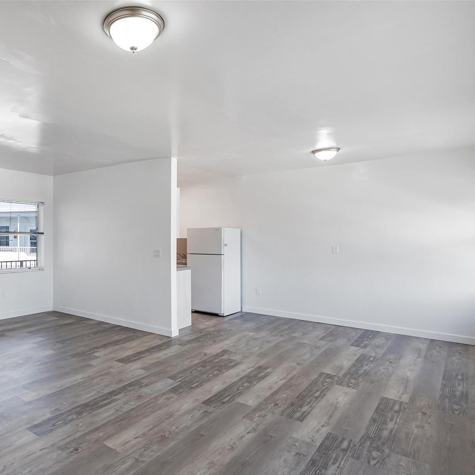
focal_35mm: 23
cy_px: 238
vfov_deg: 67.3
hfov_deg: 63.7
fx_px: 357
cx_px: 124
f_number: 5.6
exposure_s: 1/80
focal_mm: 9
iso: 800
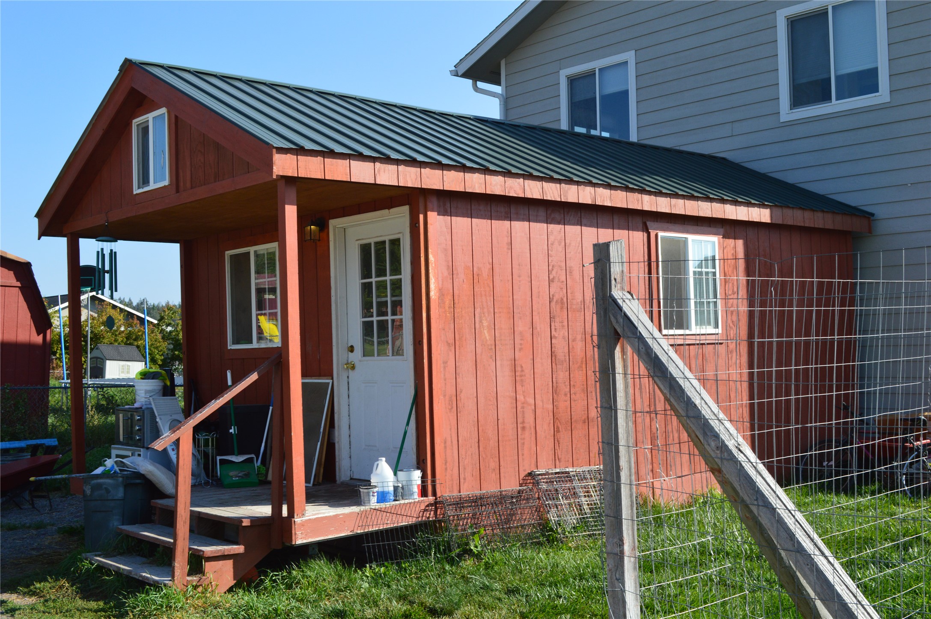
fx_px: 1008
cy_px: 310
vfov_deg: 34.1
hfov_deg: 49.6
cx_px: 466
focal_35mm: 39
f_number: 10
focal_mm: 26
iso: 400
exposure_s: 1/250
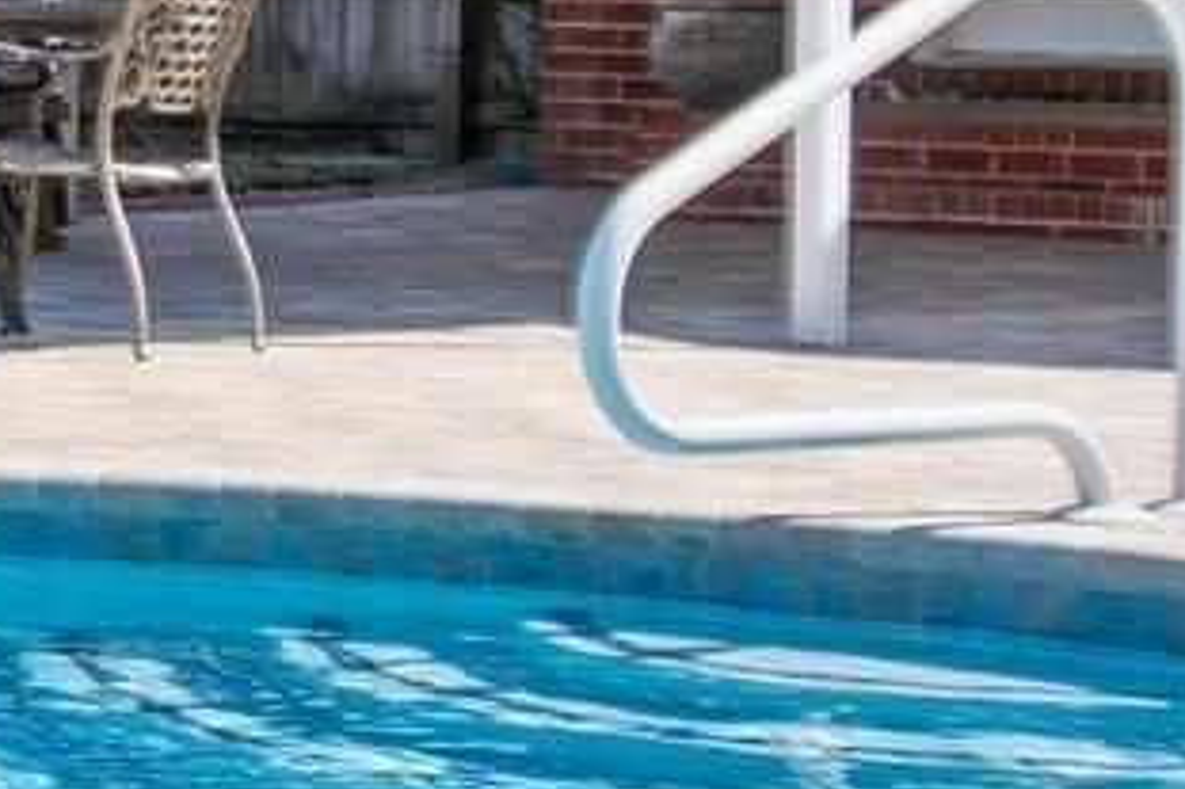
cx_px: -1699
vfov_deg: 8.7
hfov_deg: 10.9
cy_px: 112
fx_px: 5198
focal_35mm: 158
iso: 100
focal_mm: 16
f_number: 4
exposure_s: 1/1500
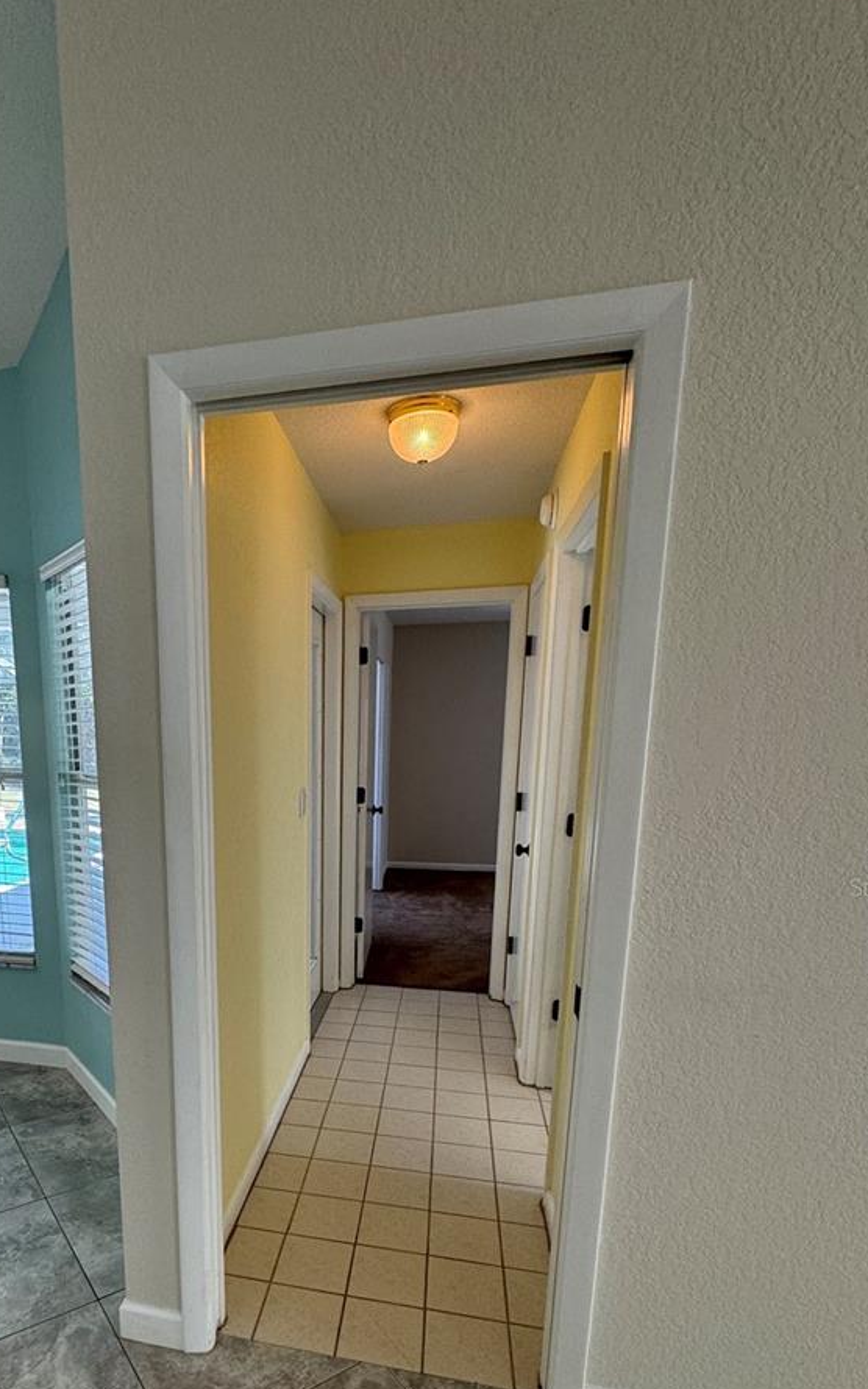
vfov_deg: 83.1
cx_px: 258
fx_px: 757
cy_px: 886
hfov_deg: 57.7
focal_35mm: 20
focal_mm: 2.22
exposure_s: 1/120
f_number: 2.2
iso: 125
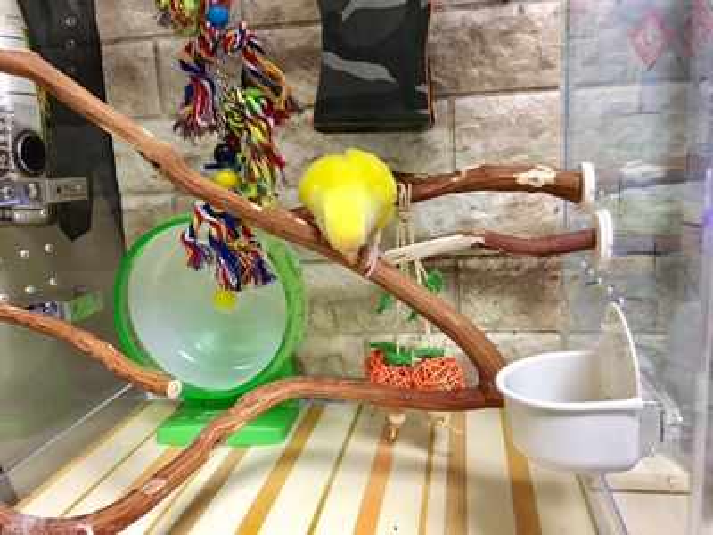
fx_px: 597
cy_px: 268
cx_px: 356
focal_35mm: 29
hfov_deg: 61.7
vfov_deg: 48.2
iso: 200
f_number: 2.2
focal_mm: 4.15
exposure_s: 1/30
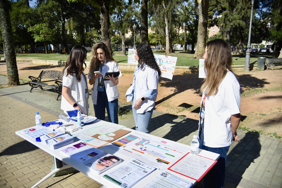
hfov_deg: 63.6
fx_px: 227
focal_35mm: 29
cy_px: 94
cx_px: 141
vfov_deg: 45.0
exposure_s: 1/800
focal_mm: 29
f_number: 5.6
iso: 100
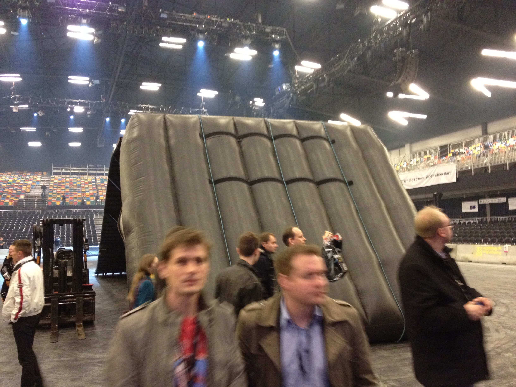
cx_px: 258
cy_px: 194
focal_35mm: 35
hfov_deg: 52.6
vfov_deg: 40.7
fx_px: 522
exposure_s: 1/20
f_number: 2.4
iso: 400
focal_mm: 4.28
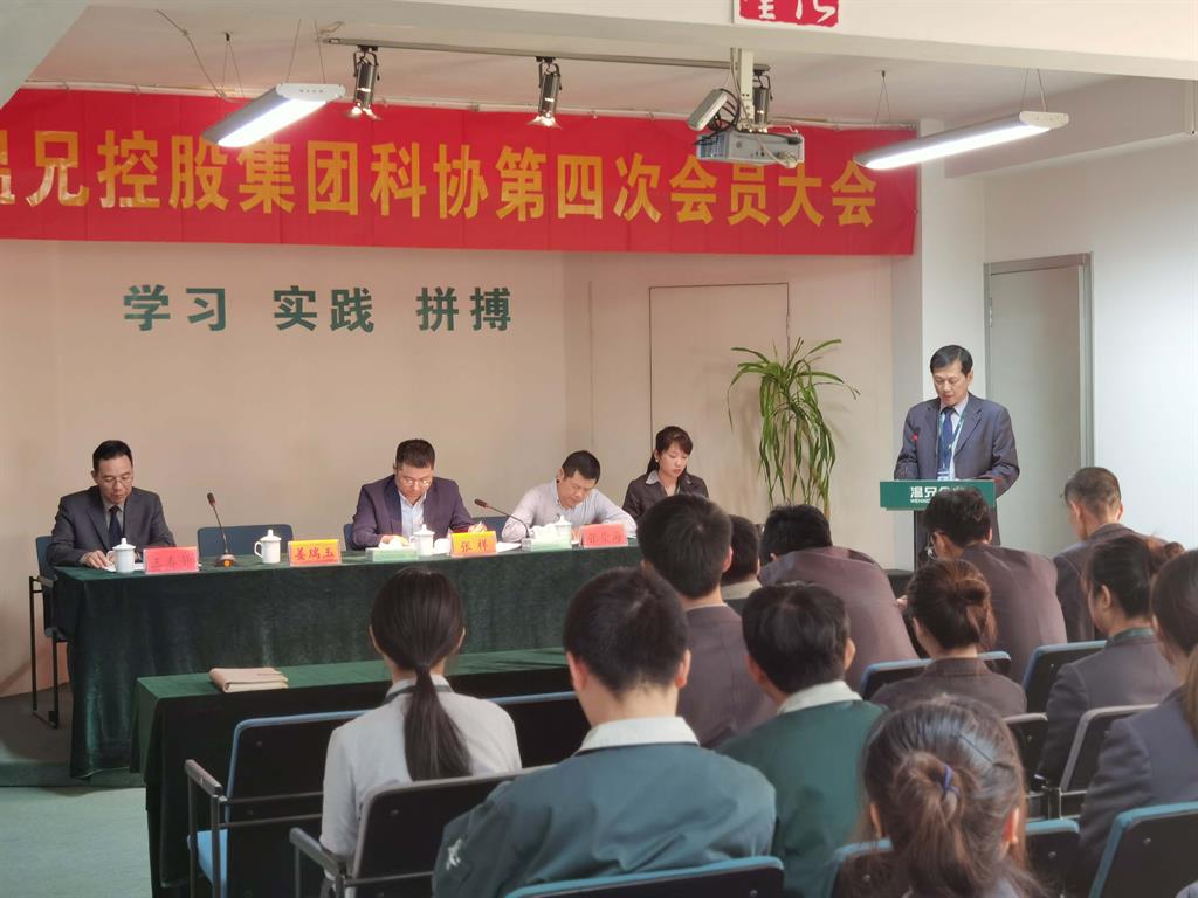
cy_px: 449
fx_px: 1869
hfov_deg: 35.5
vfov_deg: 27.0
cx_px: 599
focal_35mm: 54
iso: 250
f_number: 4
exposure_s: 1/50
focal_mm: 6.71
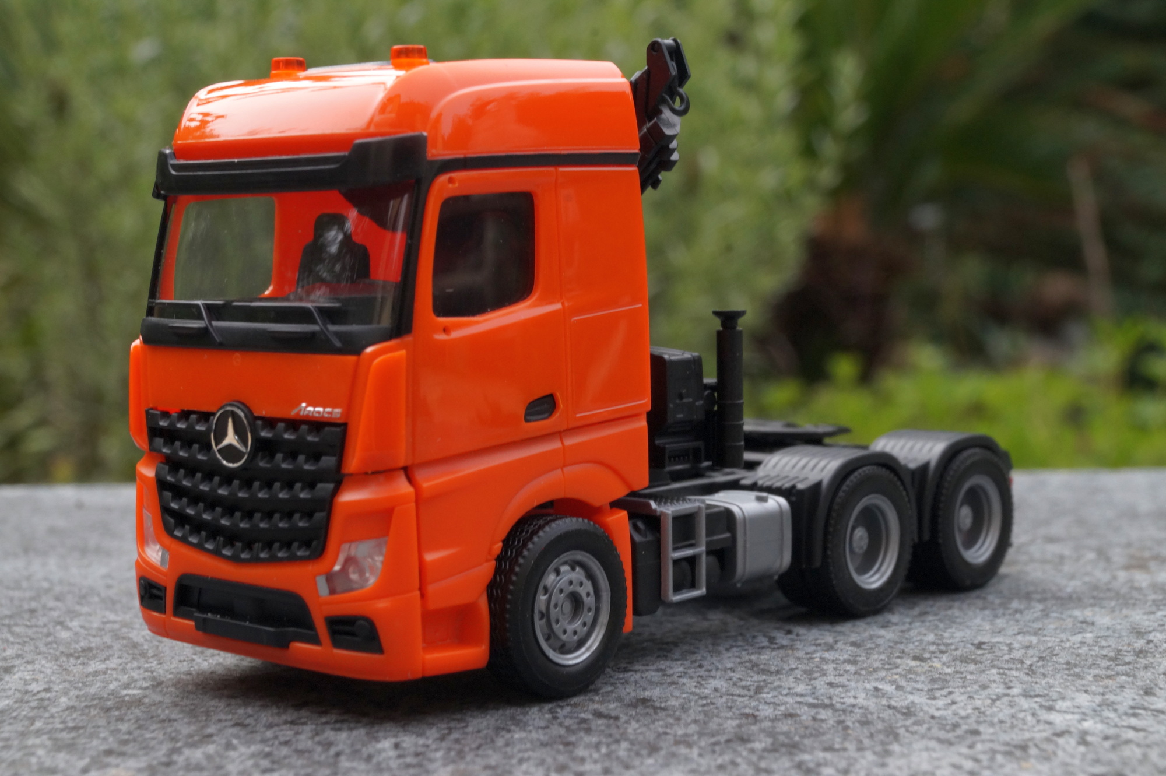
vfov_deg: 20.1
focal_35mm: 68
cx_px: 583
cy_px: 388
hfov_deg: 29.9
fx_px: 2185
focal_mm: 45
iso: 640
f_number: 22
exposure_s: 1/80
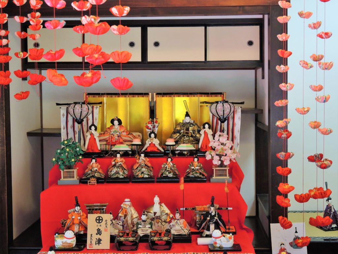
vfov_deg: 25.2
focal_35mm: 58
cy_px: 127
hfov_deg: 33.2
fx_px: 566
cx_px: 169
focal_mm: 12.5
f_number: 2.8
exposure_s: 1/25
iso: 400
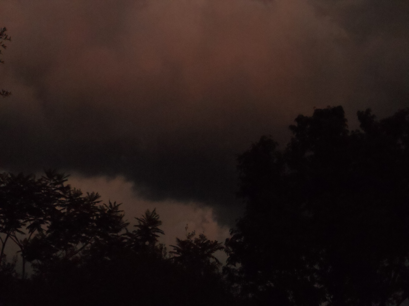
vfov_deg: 8.3
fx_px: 2103
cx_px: 204
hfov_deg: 11.1
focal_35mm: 178
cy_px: 153
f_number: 4.5
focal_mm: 28.9
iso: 640
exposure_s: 1/90
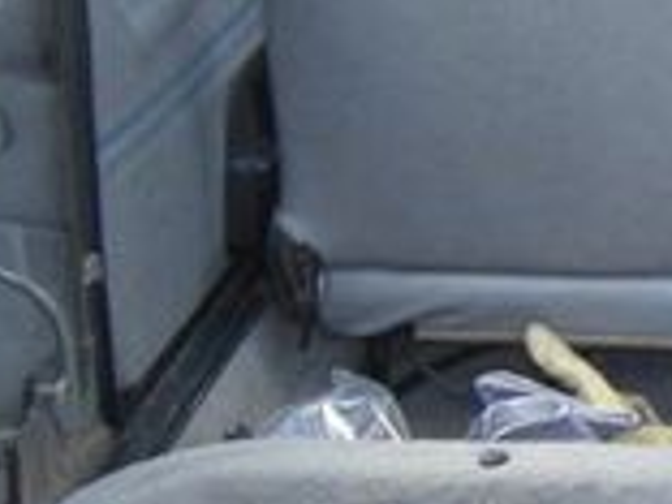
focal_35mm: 156
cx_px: 952
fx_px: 3028
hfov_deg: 12.2
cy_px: 267
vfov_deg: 9.5
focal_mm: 7.9
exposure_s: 1/100
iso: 200
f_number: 2.8
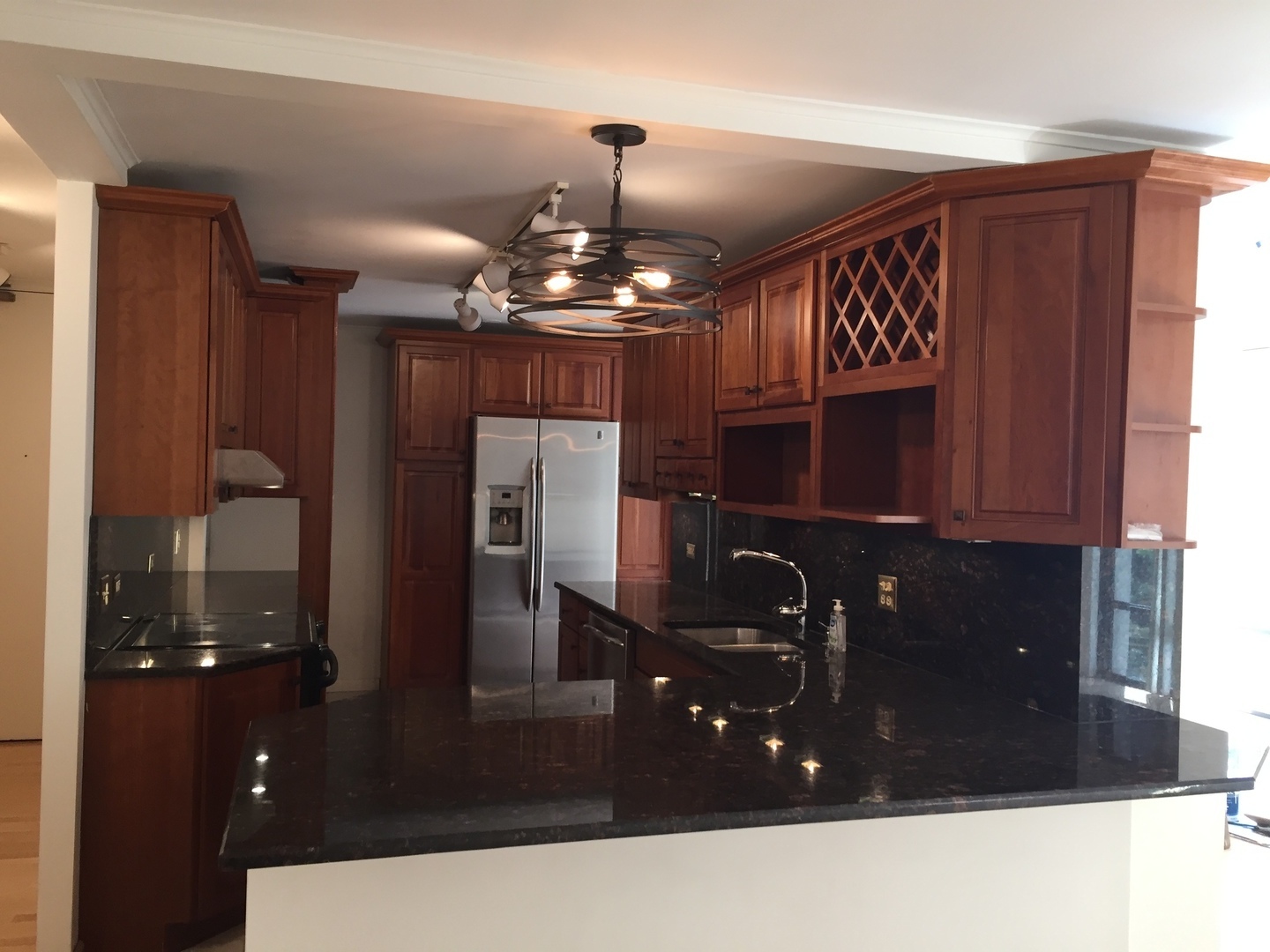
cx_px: 635
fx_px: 1064
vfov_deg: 48.2
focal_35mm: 29
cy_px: 476
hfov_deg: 61.7
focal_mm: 4.15
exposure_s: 1/30
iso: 32
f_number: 2.2
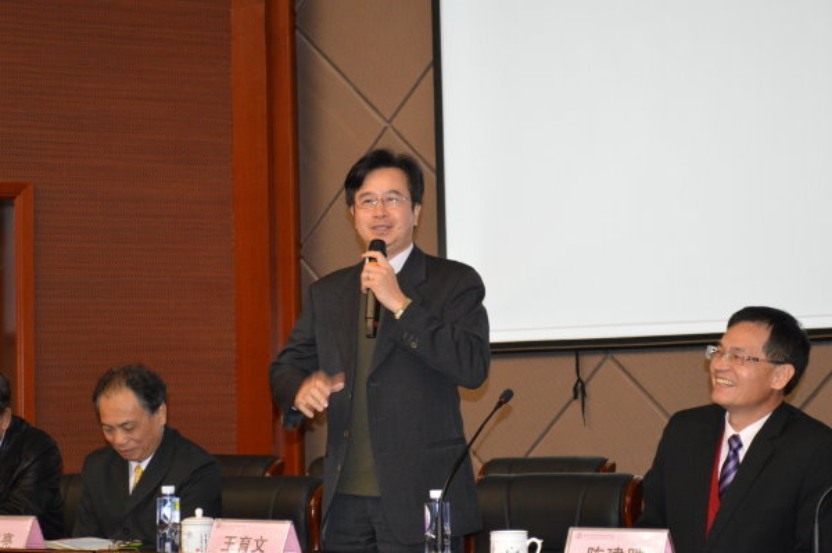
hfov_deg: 24.6
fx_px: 1905
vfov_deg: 16.5
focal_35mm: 82
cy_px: 276
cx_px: 416
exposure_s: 1/60
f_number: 5.6
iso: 2200
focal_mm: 55
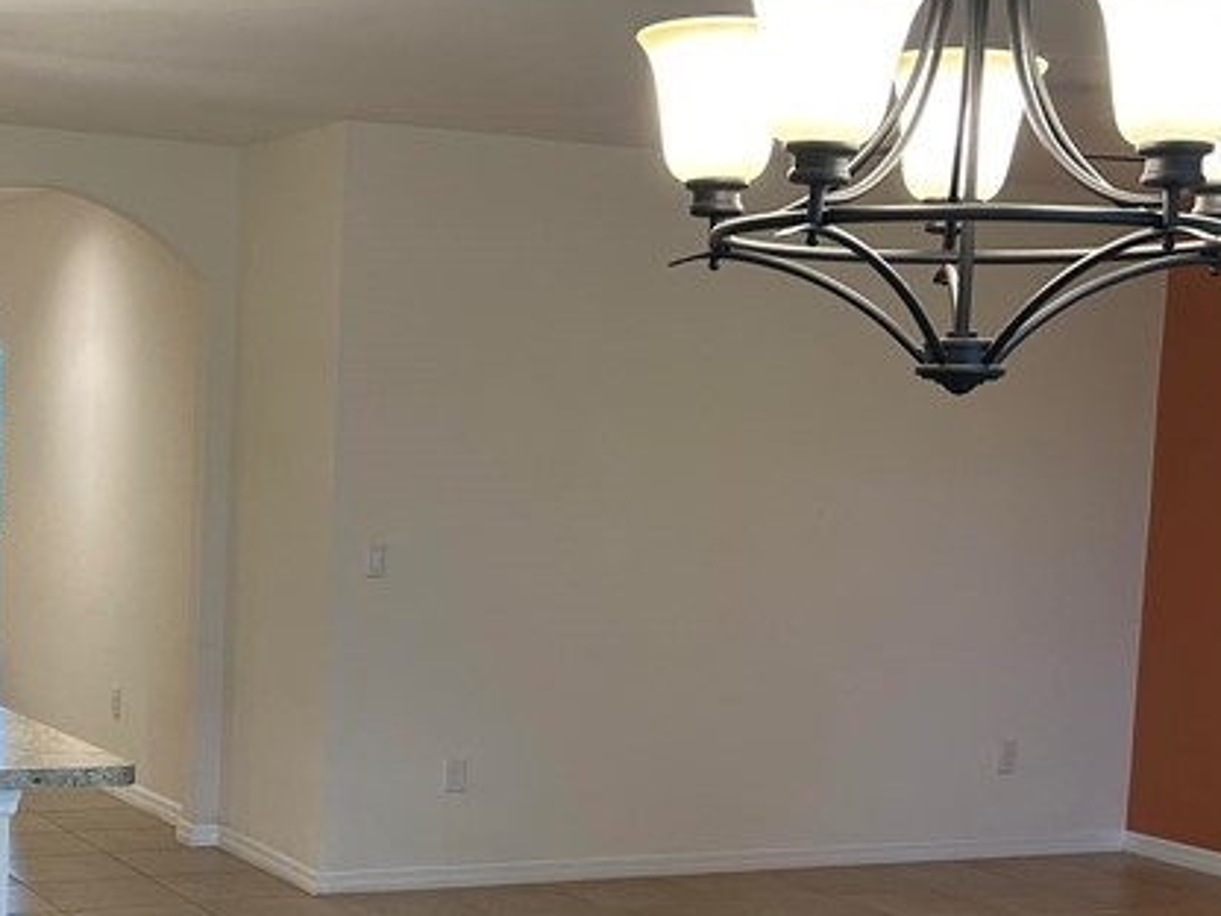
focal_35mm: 64
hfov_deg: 30.0
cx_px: 367
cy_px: 666
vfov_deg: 22.7
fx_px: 2257
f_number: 1.5
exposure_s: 1/120
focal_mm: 5.7
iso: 100
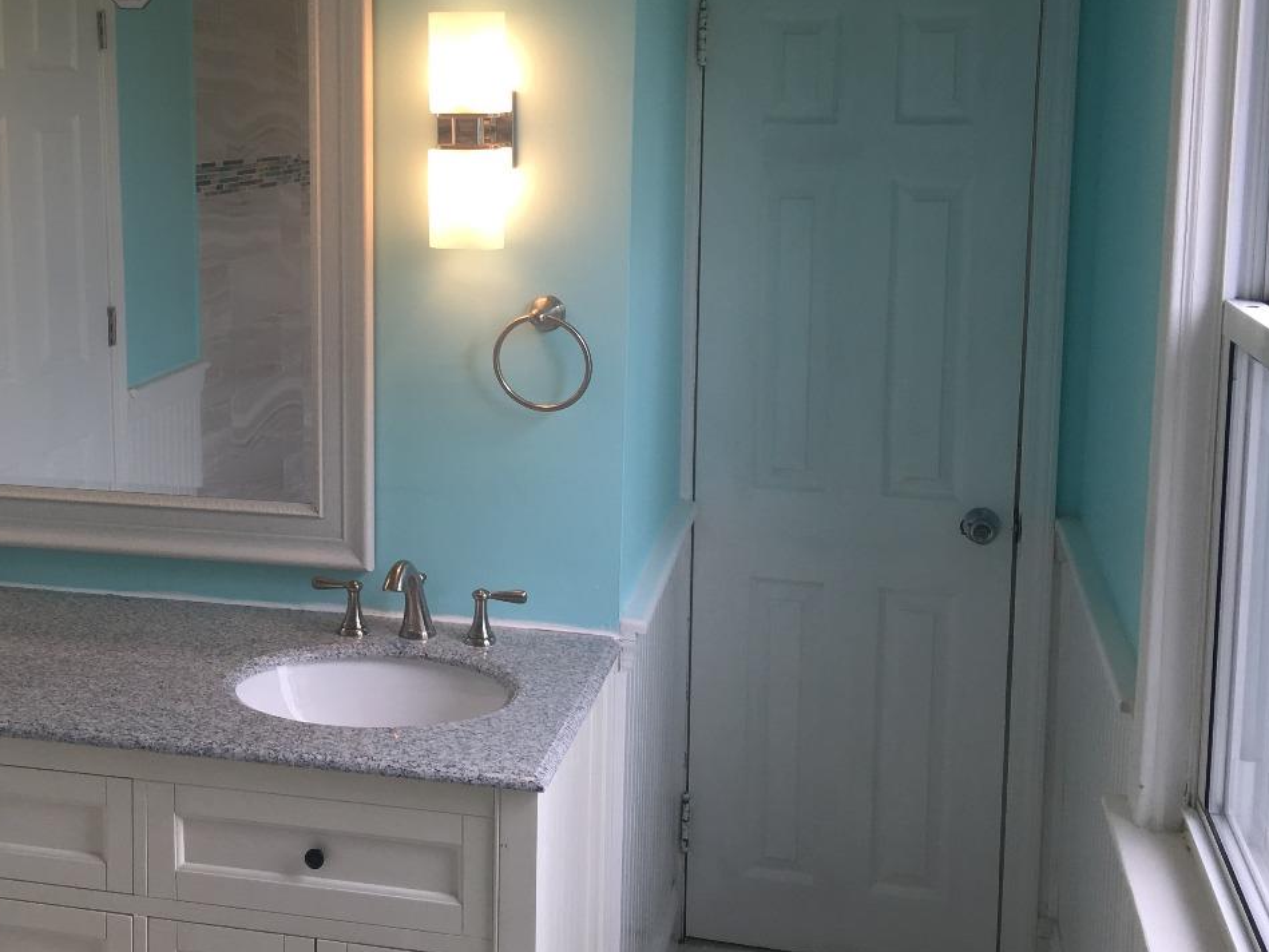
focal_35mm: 44
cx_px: 492
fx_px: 1613
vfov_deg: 32.6
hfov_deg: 42.7
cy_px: 308
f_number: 2.2
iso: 25
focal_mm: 4.15
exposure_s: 1/120
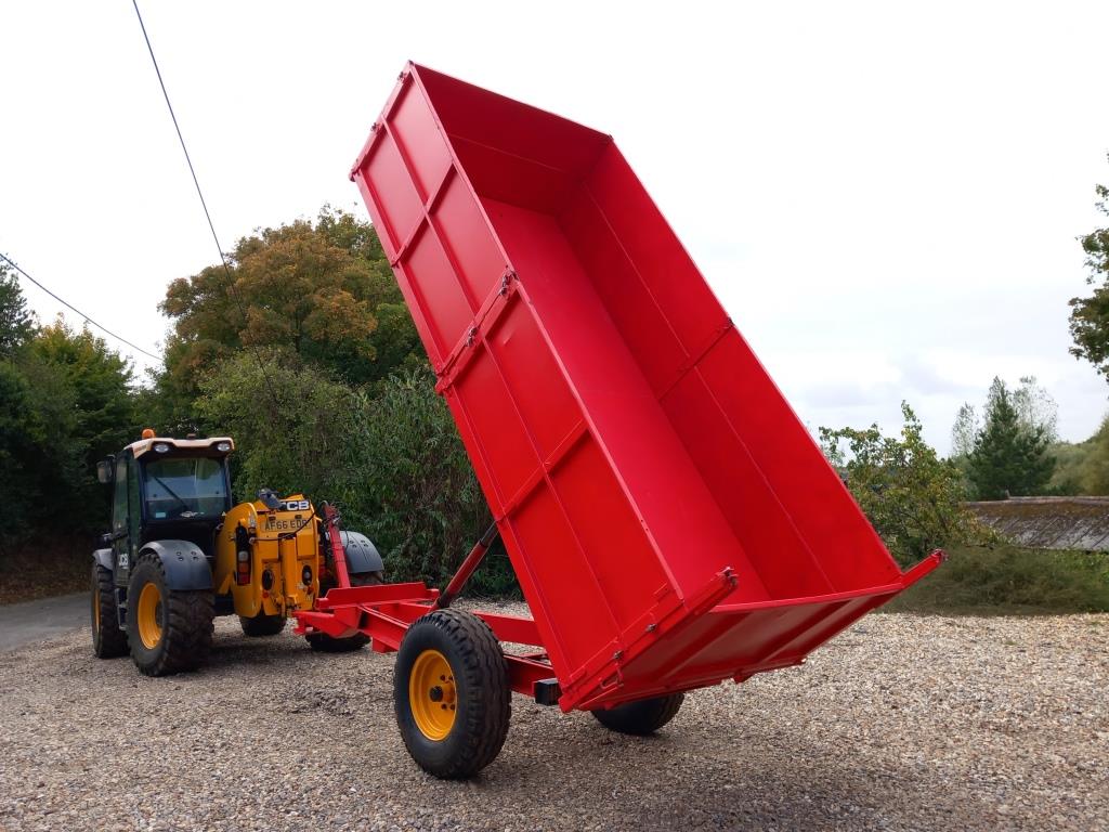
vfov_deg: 54.9
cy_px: 416
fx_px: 801
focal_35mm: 25
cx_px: 554
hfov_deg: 69.4
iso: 20
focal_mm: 4
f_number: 2
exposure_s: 1/140
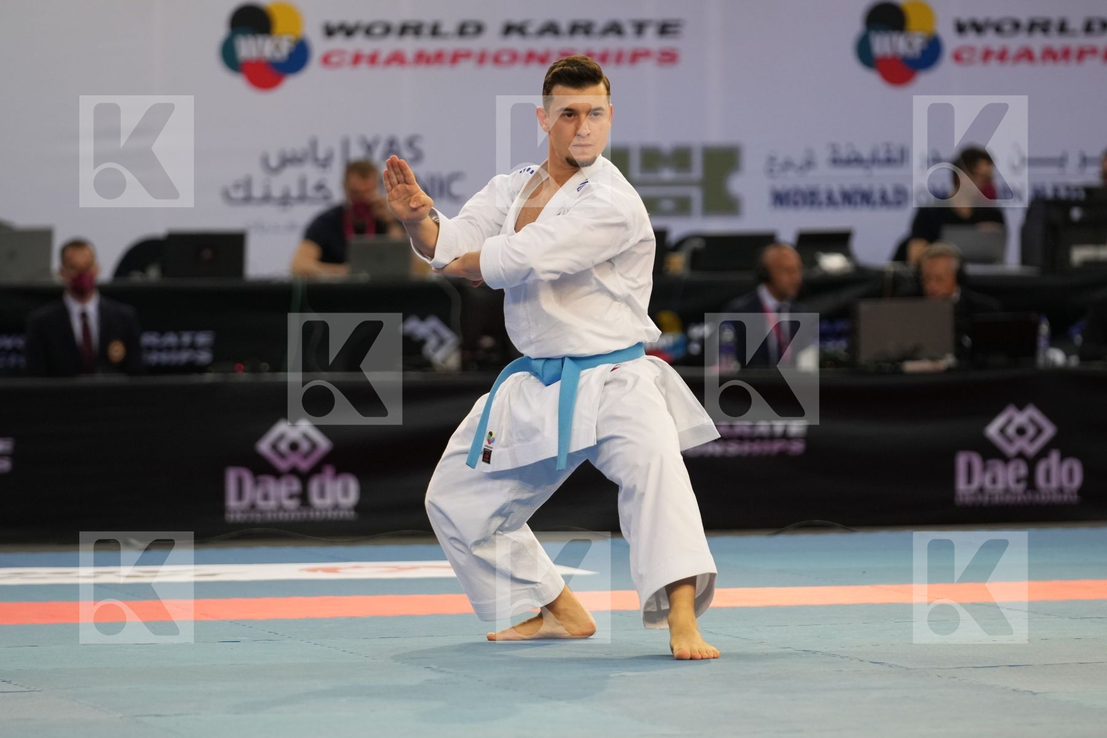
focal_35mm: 264
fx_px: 8117
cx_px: 554
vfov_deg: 5.2
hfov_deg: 7.8
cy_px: 369
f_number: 2.8
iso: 1000
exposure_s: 1/500
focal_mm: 176
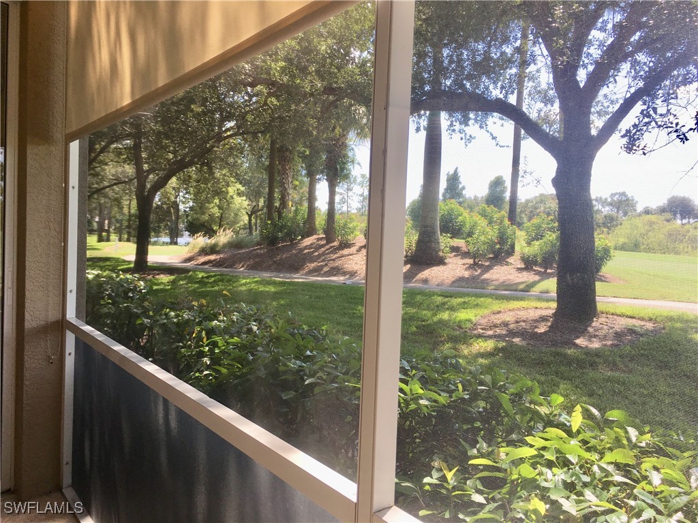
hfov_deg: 61.7
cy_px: 262
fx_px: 585
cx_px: 349
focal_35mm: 29
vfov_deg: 48.2
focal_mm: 4.15
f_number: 2.2
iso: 25
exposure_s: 1/416
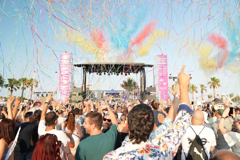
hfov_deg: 70.4
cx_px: 120
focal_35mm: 26
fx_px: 170
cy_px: 80
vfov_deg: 50.5
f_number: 4.5
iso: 400
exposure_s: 1/400
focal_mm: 17
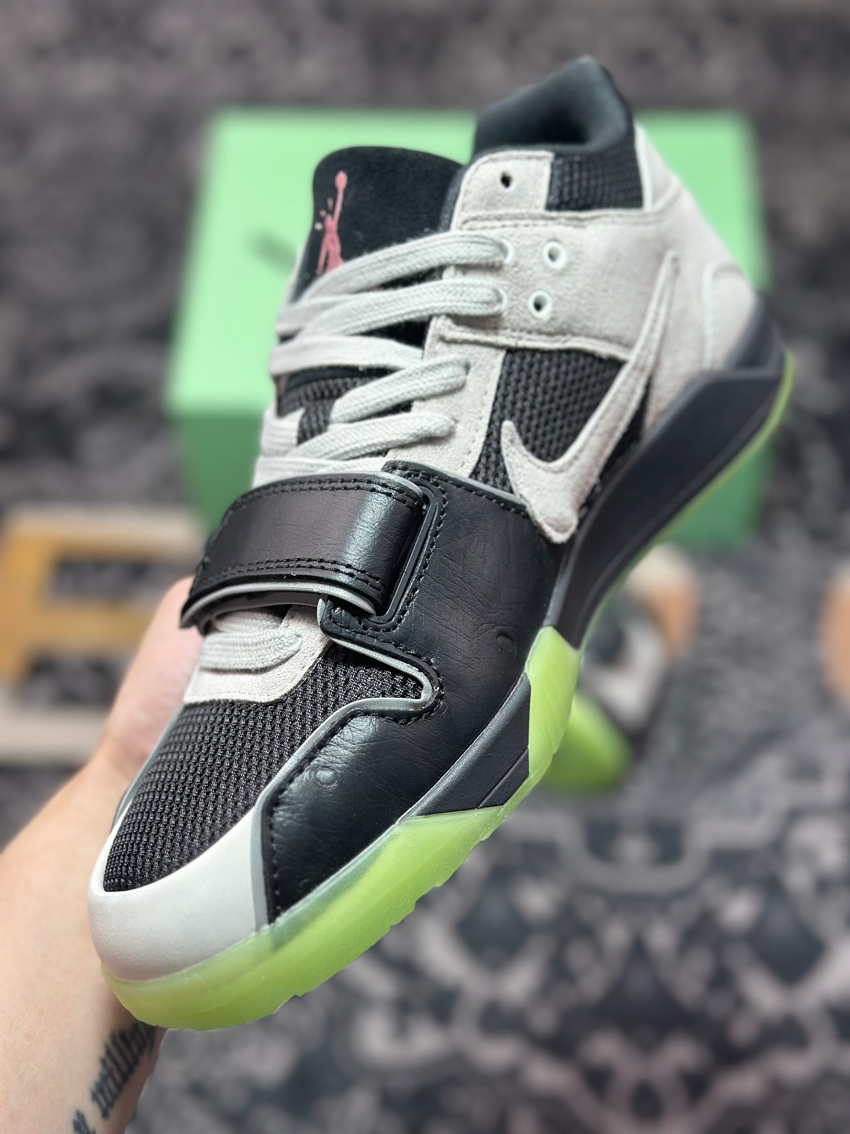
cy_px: 567
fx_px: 1572
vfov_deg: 39.7
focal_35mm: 48
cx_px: 425
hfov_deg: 30.3
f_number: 1.78
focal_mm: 6.86
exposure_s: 1/409
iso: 80
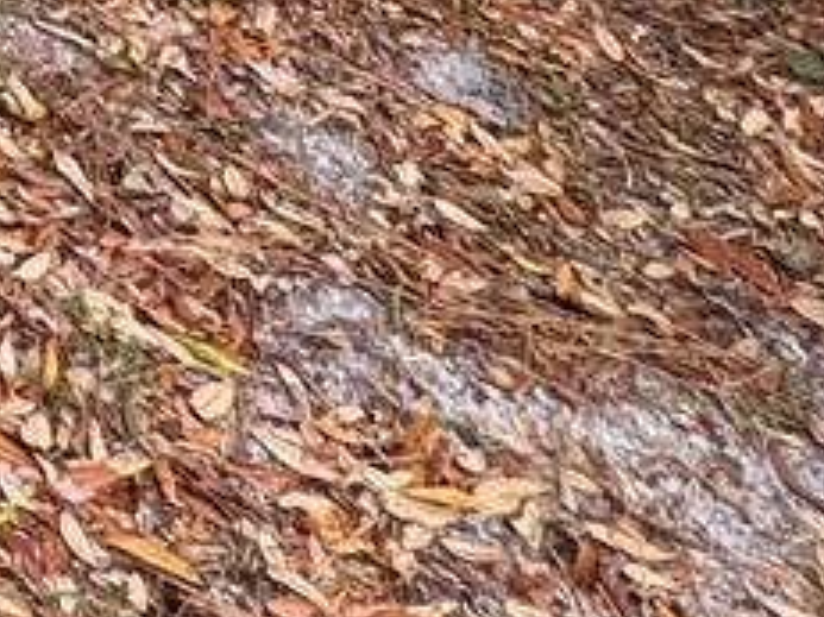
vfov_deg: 10.8
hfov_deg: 13.1
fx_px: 2308
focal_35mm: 97
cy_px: -1195
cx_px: -1323
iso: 40
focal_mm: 2.22
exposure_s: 1/222
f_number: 2.2
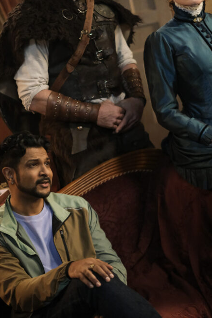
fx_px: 644
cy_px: 128
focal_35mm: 73
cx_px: 114
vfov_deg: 27.6
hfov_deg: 18.7
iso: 6400
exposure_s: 1/125
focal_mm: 35
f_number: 1.6
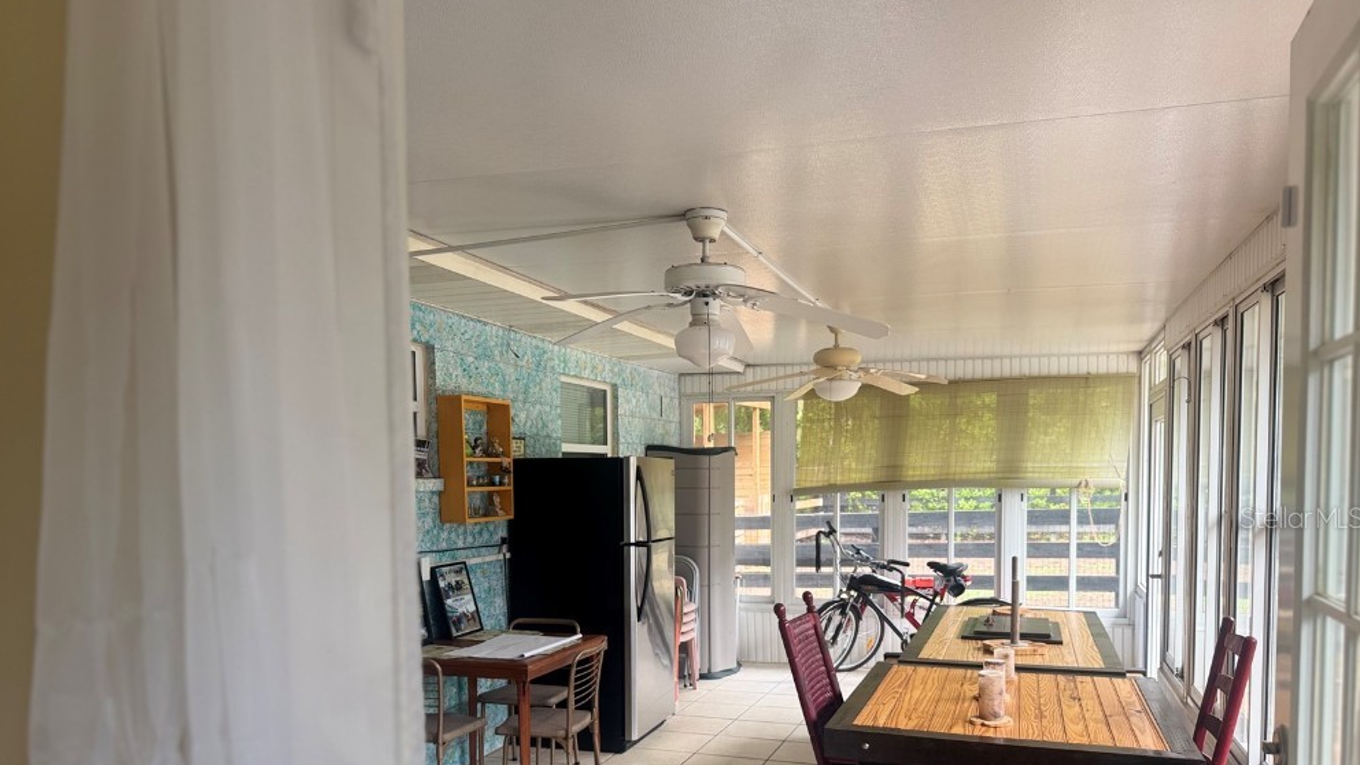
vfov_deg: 42.3
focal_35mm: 27
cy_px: 517
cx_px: 668
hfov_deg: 69.9
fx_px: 974
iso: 100
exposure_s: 1/120
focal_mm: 6.76
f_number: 1.78
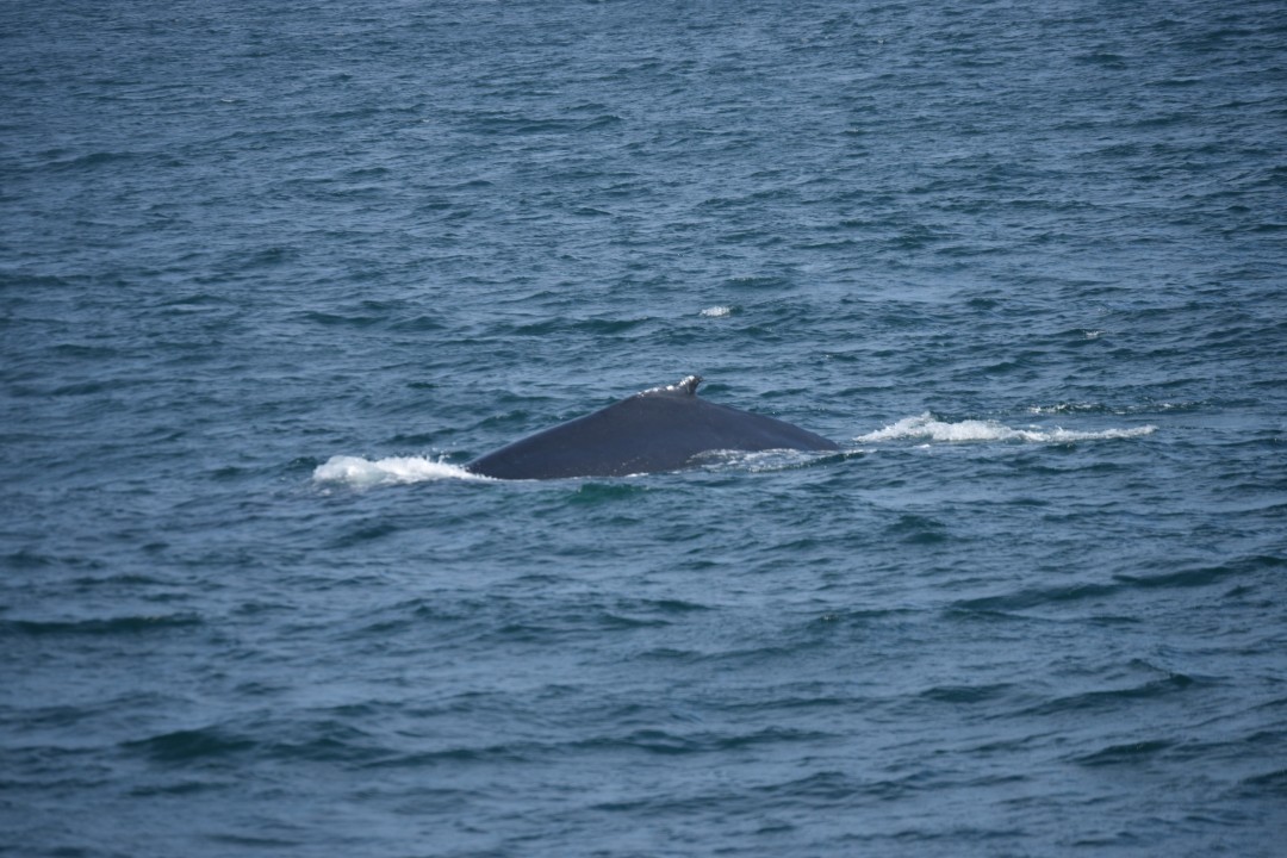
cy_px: 429
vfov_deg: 5.9
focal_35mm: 232
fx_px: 8311
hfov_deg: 8.9
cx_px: 644
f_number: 5.6
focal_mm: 155
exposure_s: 1/1600
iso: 200
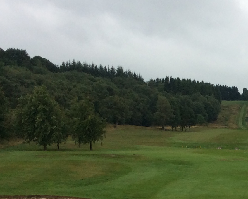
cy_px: 202
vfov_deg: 16.5
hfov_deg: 20.2
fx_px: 668
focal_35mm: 91
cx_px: 264
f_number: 2.4
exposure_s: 1/240
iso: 32
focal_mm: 3.3
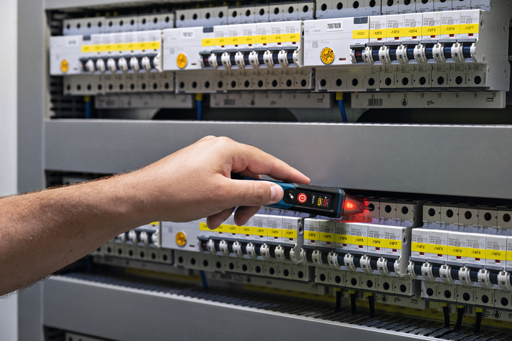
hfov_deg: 30.1
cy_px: 170
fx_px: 953
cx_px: 256
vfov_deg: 20.3
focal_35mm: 67
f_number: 4.5
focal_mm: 67
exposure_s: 1/60
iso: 1600
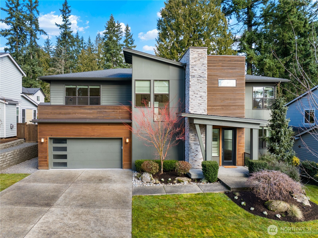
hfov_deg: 71.6
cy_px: 119
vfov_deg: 56.7
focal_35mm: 24
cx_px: 159
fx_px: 220
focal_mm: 12.29
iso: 350
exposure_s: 1/800
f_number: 2.8
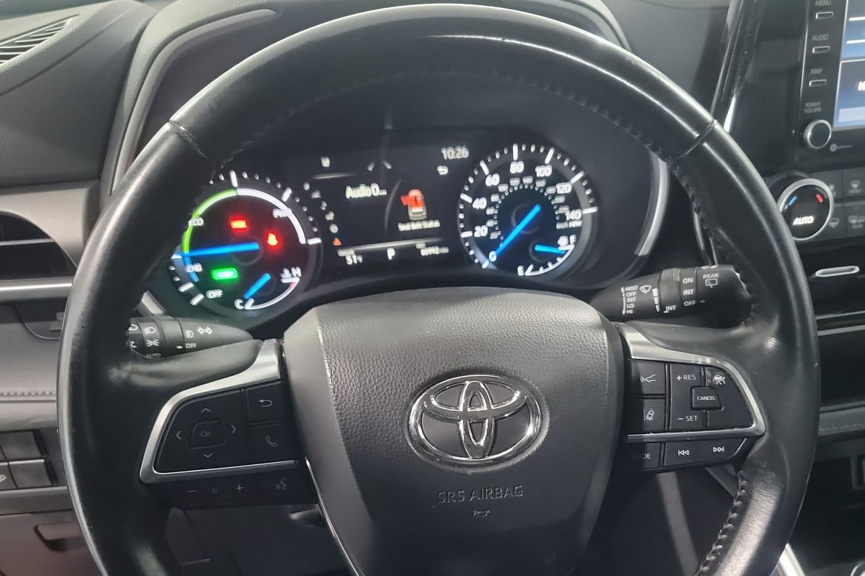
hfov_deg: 55.8
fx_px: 817
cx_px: 449
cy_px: 393
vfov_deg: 38.4
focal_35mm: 34
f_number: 1.8
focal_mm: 6.7
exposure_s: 1/16
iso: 2375
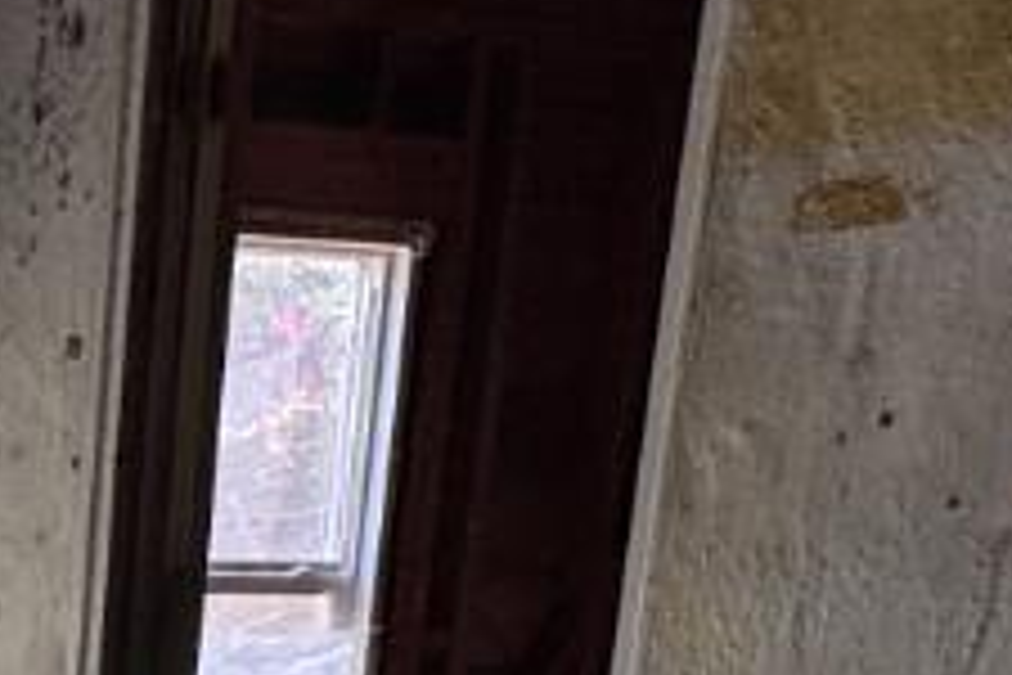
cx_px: -549
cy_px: 1523
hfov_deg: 18.4
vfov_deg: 11.9
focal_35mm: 97
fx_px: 2727
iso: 40
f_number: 2.2
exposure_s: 1/202
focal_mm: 2.22
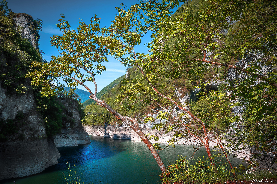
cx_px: 138
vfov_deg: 38.8
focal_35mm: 34
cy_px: 92
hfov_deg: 55.8
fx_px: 261
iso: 125
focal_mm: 34
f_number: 16
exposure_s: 1/80
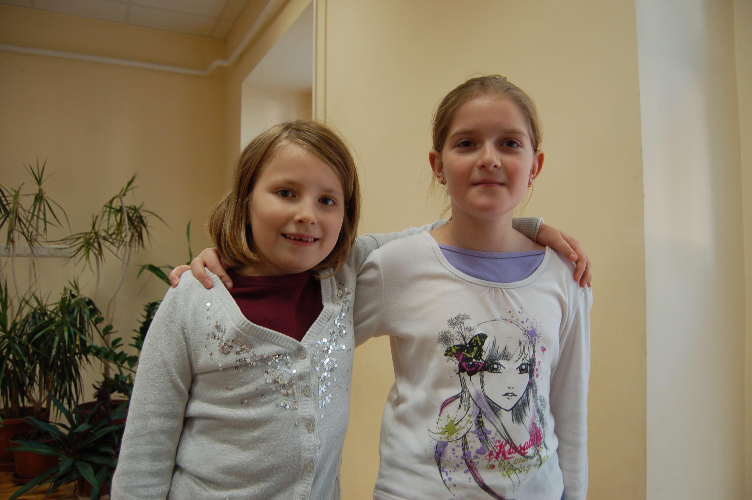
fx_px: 563
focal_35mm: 27
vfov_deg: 47.8
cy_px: 250
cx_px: 376
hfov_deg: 67.4
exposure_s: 1/60
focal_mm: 18
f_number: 4
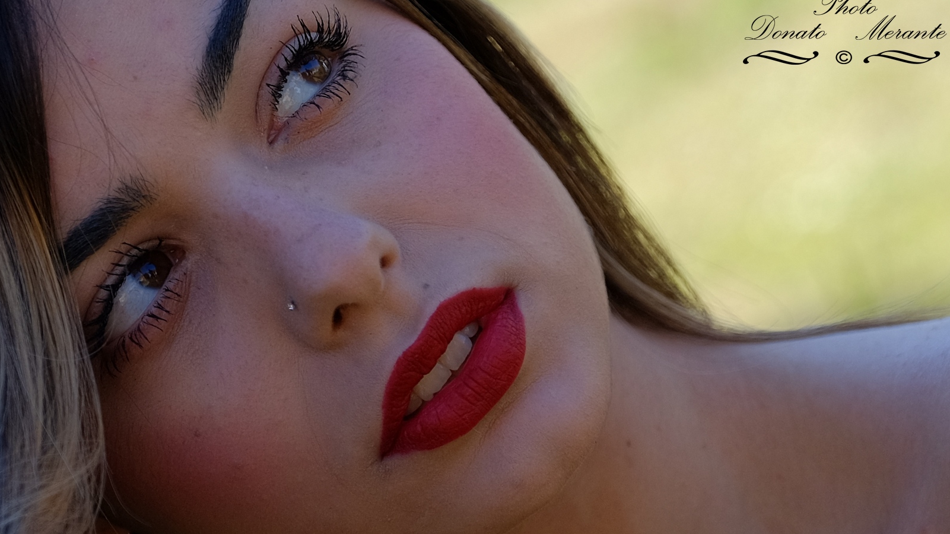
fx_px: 2216
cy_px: 292
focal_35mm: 88
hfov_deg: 24.2
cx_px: 477
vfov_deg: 13.7
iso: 250
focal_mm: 55
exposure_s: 1/1000
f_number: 2.8
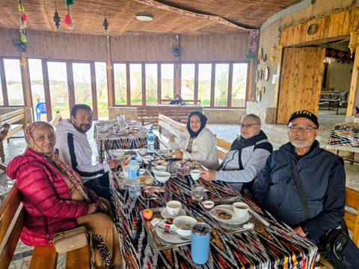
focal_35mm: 23
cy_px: 134
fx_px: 239
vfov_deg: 58.9
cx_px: 180
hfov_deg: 73.9
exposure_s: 1/180
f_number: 1.8
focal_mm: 5.4
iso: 160
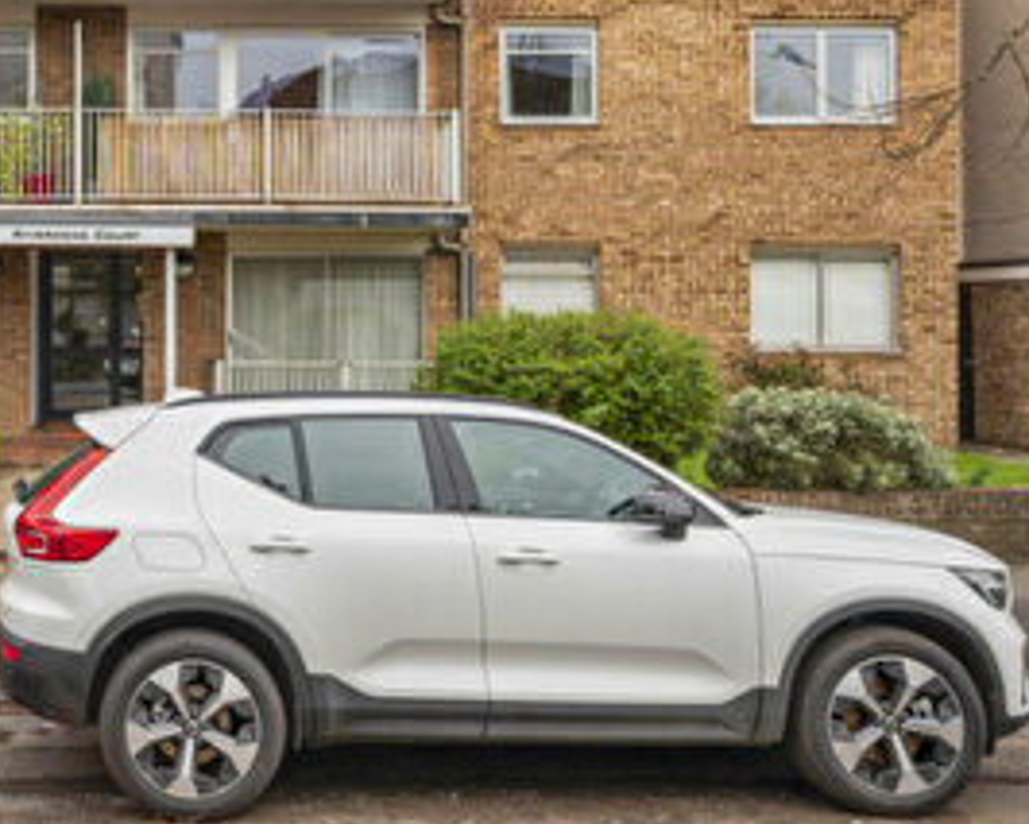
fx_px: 1127
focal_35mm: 37
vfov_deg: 36.6
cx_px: 97
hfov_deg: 44.5
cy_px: 23
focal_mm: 15
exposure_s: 1/100
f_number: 8
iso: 200
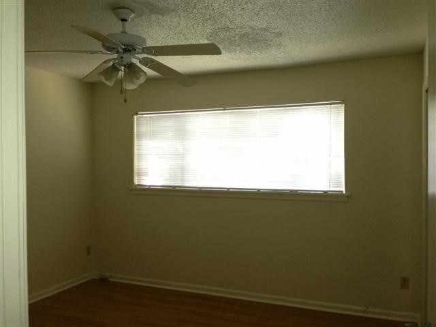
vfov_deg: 42.9
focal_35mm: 33
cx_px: 218
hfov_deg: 55.4
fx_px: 416
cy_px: 164
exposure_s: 1/20
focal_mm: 4.13
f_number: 2.4
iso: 160
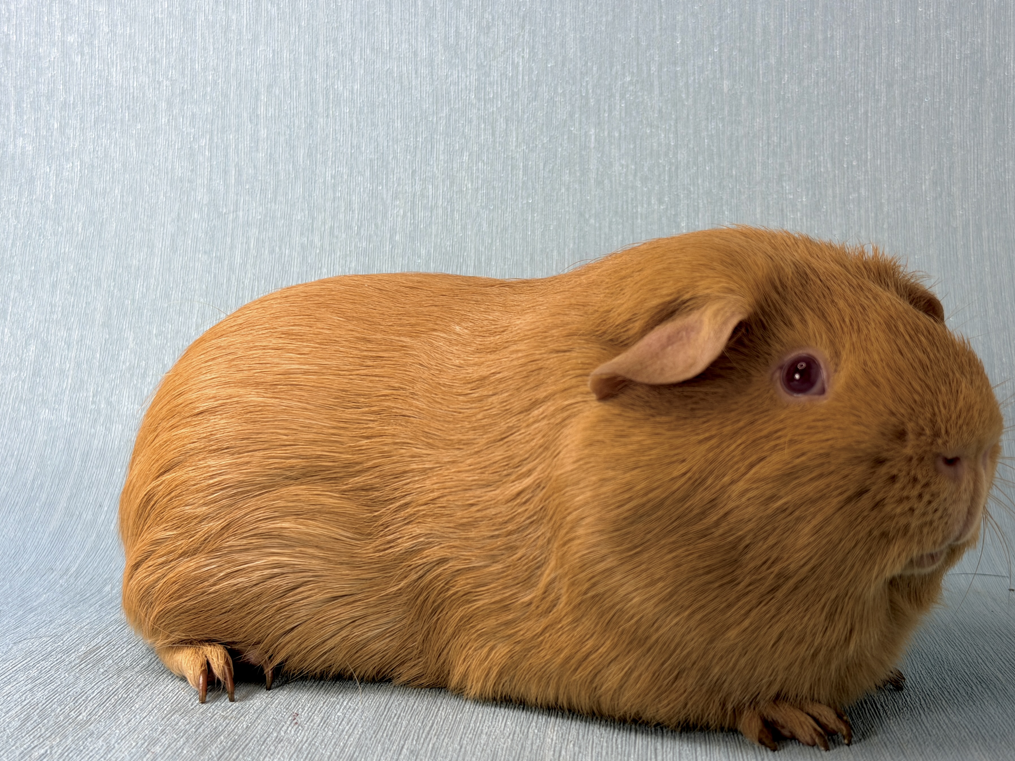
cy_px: 422
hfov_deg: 35.5
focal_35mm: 54
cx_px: 571
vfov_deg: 27.0
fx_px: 1583
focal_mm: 6.76
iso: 64
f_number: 1.78
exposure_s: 1/249
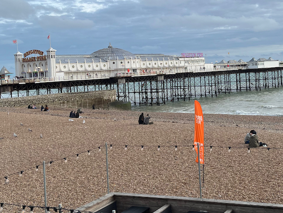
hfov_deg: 34.7
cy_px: 69
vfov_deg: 26.4
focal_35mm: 55
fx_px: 450
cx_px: 177
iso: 50
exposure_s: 1/1309
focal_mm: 5.1
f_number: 1.6
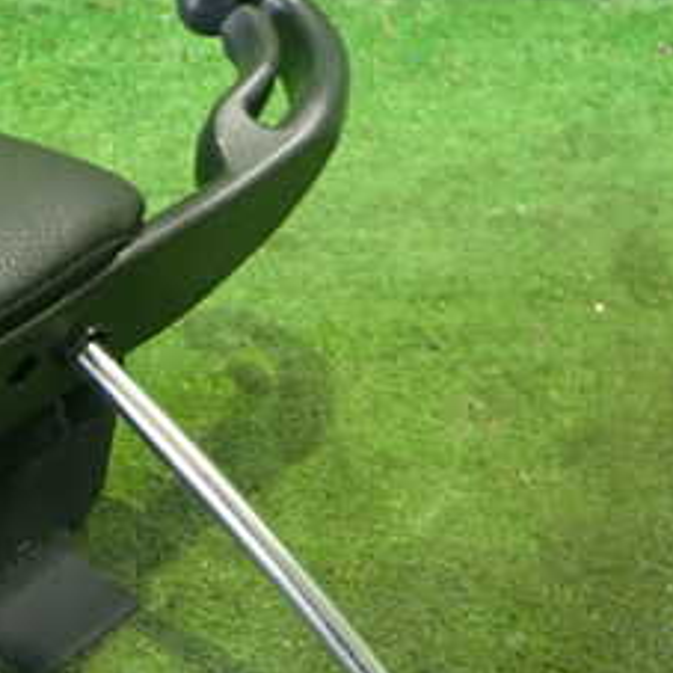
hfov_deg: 24.0
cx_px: 77
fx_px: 1540
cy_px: 563
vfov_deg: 24.2
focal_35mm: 70
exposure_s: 1/30
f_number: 2.3
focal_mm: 5.4
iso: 800
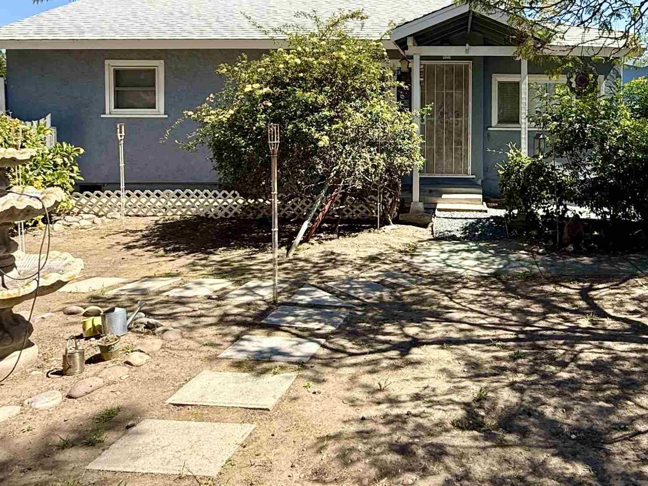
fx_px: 543
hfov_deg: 59.7
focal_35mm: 29
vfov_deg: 47.1
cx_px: 451
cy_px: 145
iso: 50
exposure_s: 1/760
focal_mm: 2.22
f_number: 2.2
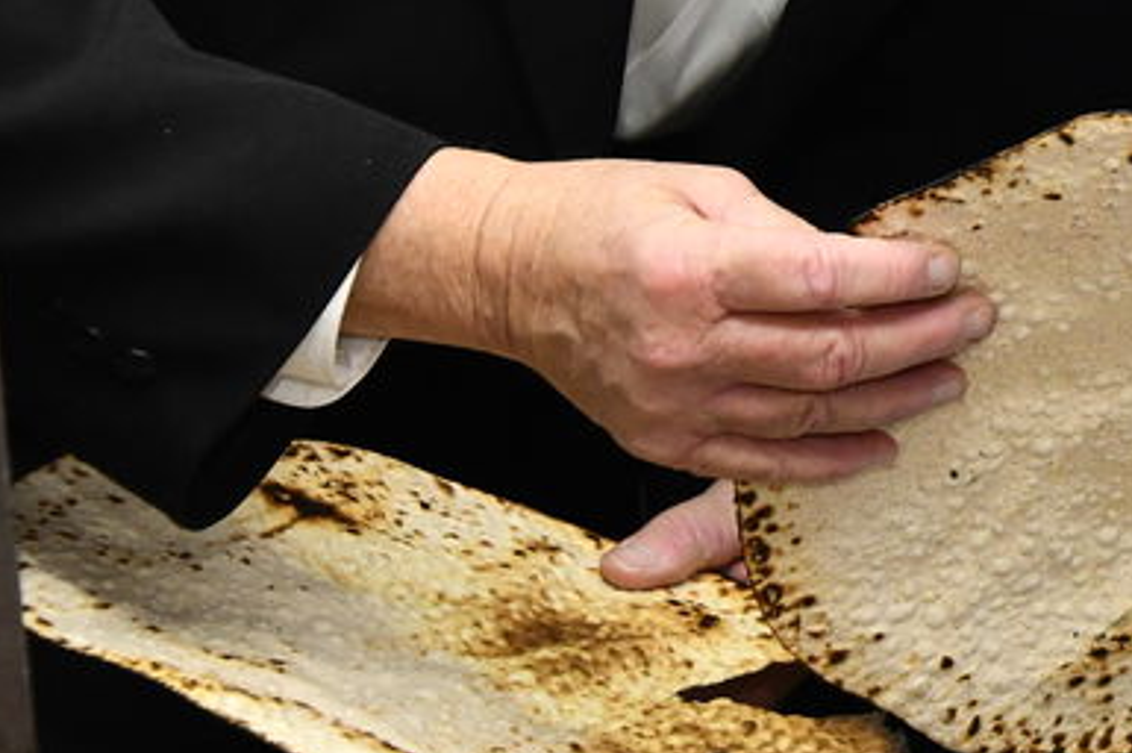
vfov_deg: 4.8
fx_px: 8922
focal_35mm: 284
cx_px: 1814
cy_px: -119
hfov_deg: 7.1
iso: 800
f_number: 5.6
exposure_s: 1/160
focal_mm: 78
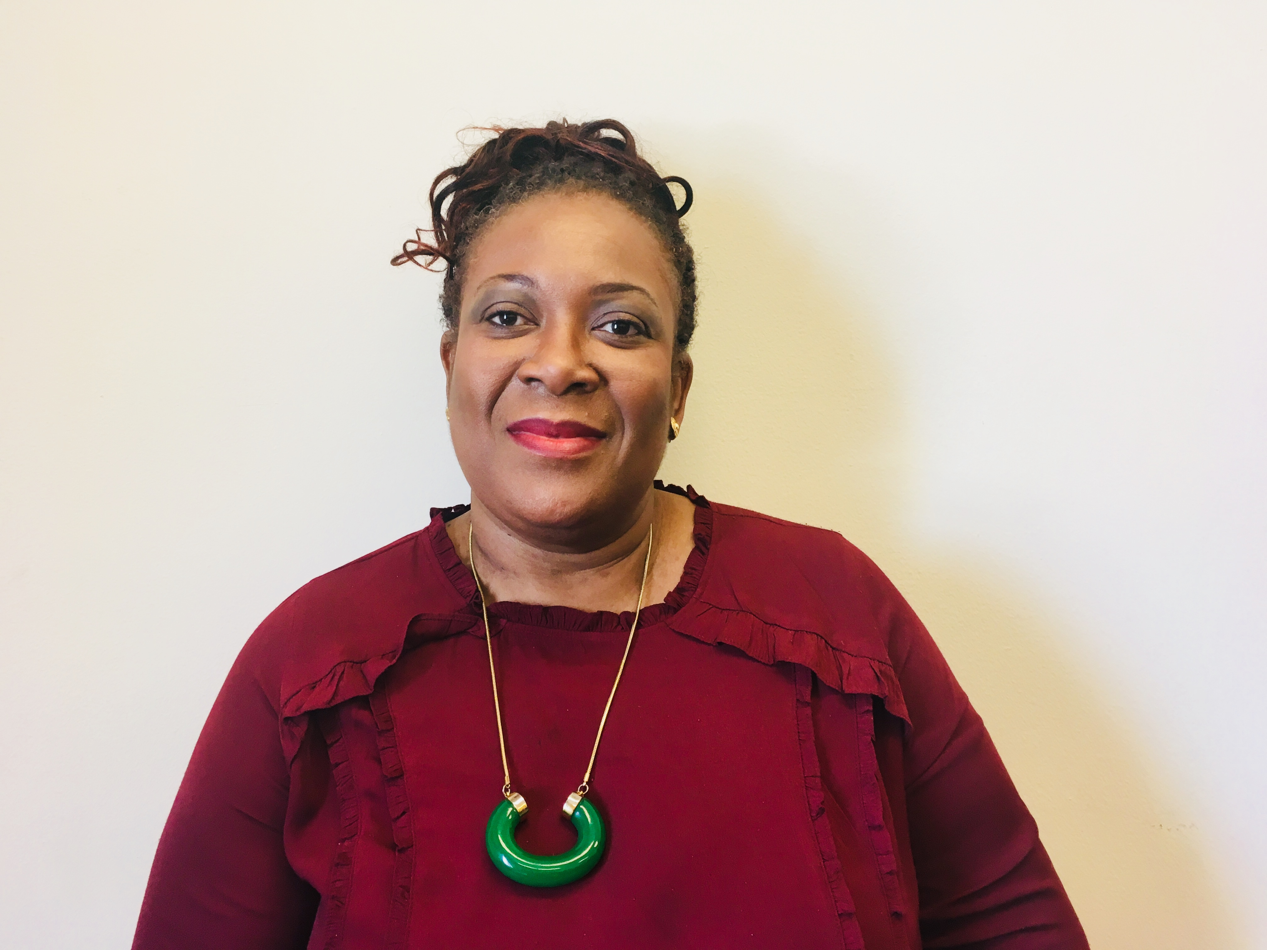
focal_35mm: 29
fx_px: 1061
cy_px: 475
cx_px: 634
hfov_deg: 61.7
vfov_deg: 48.2
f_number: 2.2
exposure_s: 1/30
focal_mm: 4.15
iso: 64
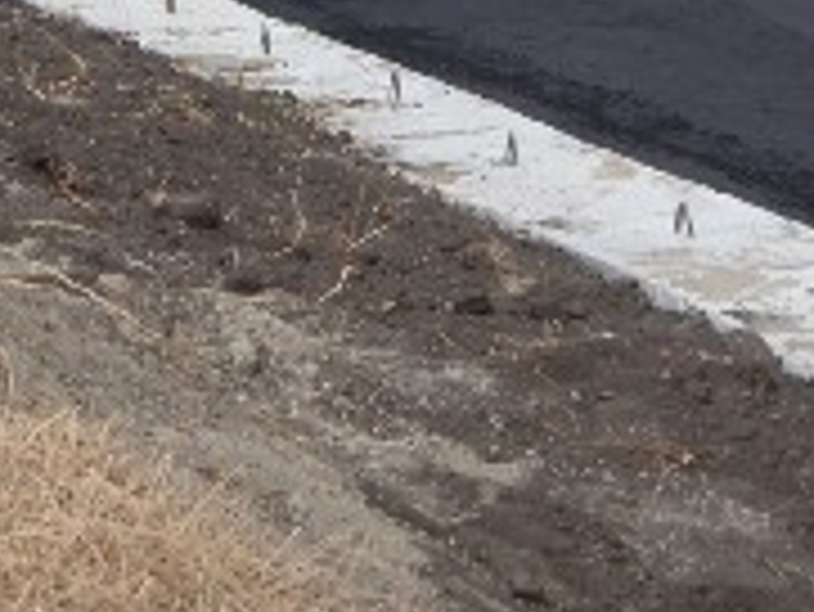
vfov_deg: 5.8
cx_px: 1399
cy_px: -405
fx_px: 5977
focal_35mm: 254
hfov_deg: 7.6
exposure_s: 1/250
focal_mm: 40
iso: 140
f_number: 8
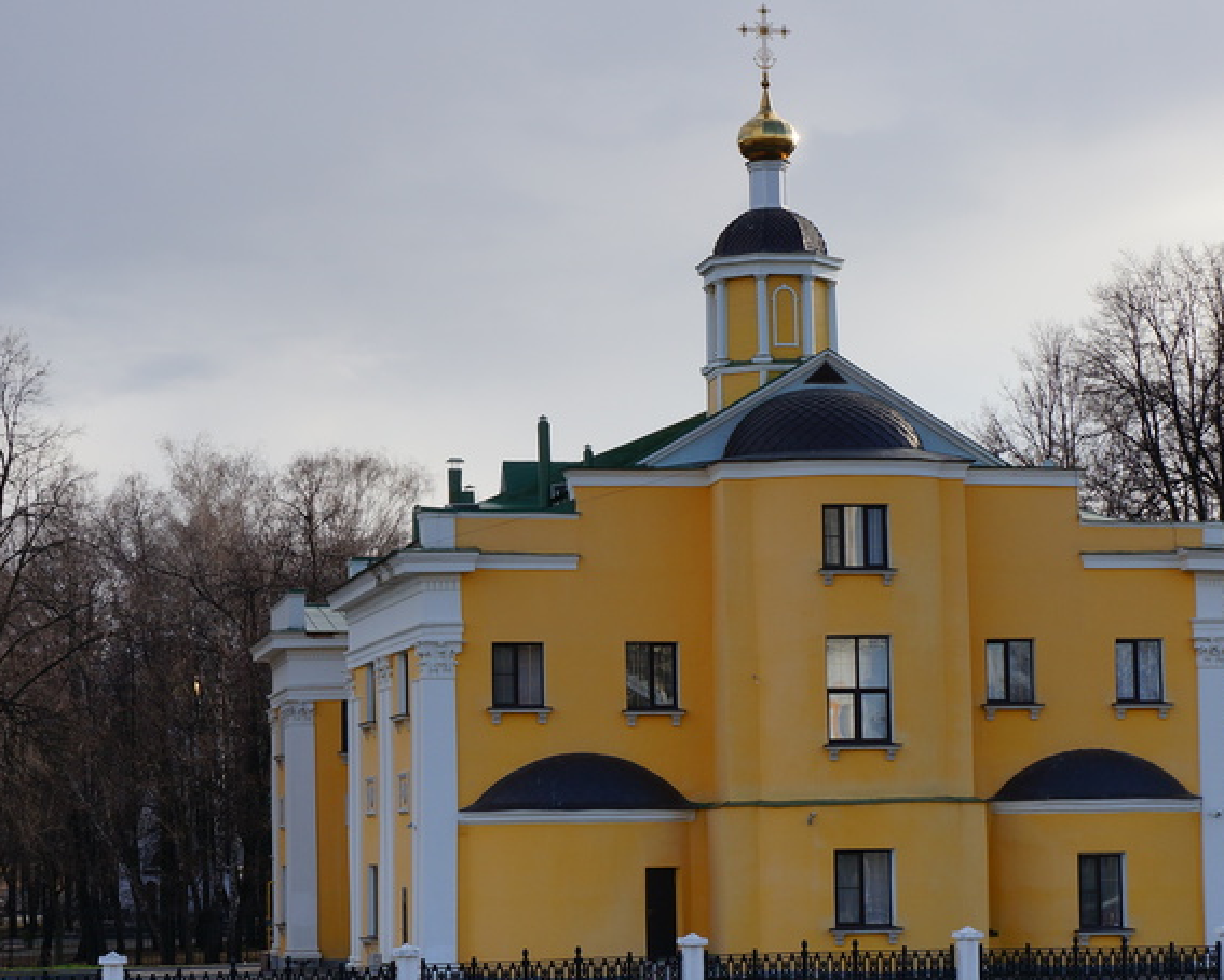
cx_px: 689
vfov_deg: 16.2
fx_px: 3432
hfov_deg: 20.2
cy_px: 552
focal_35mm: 95
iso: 100
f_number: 8
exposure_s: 1/160
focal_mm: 45
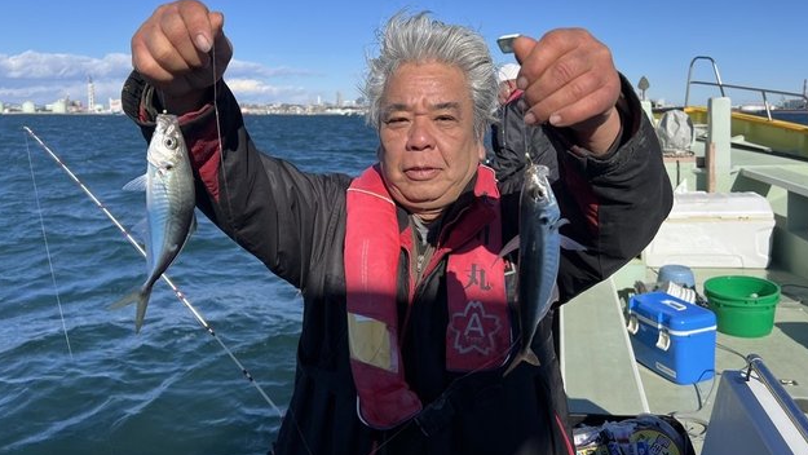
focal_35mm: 29
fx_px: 622
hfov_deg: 66.0
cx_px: 401
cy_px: 182
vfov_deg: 40.0
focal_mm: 5.7
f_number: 1.5
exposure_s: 1/4444
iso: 50
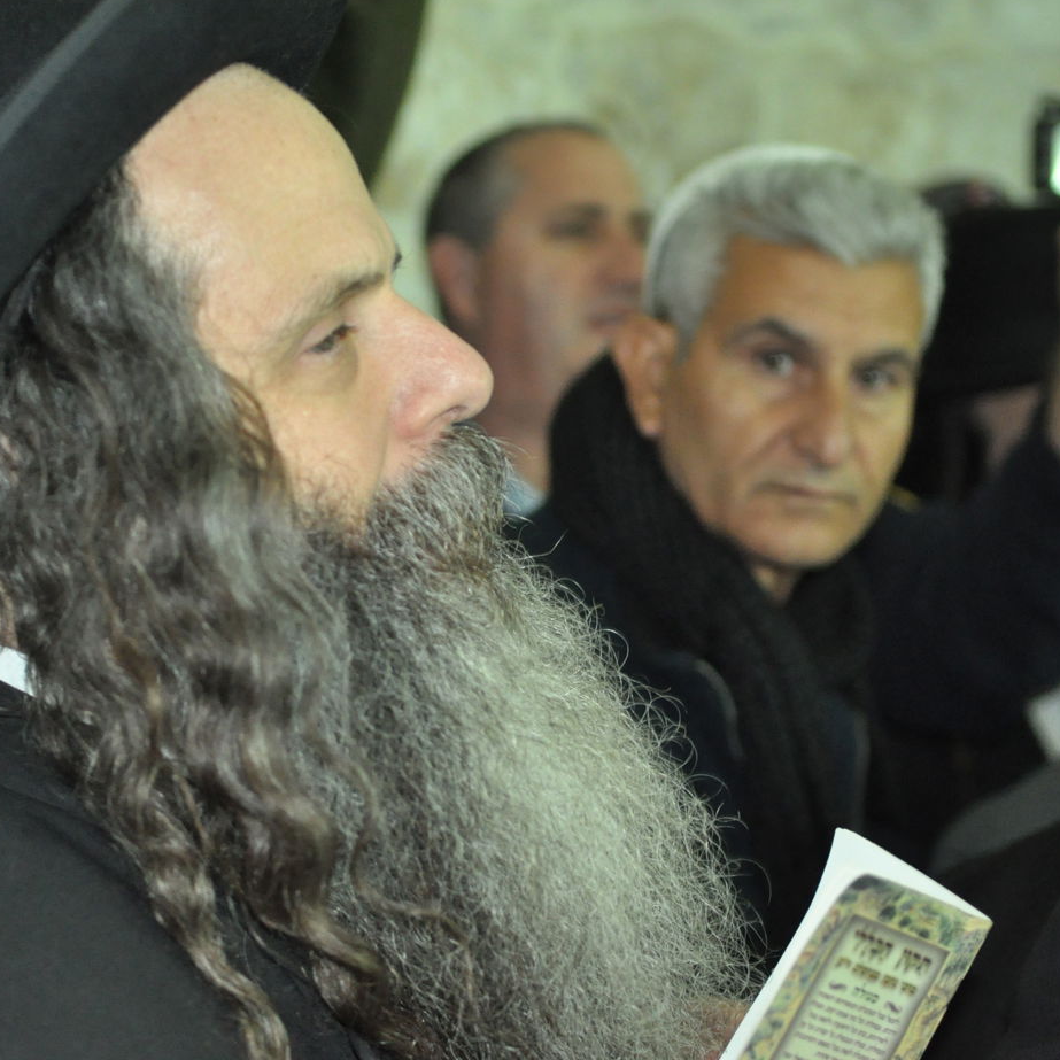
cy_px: 528
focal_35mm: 85
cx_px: 354
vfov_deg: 20.4
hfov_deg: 20.3
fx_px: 2945
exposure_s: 1/60
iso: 2000
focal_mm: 44
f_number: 2.8
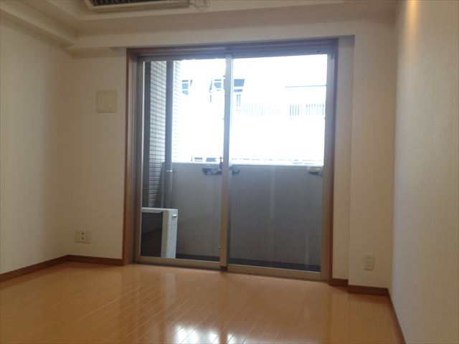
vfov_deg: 40.7
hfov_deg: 52.6
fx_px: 464
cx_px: 230
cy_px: 172
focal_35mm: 35
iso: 50
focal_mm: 4.28
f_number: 2.4
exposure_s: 1/30
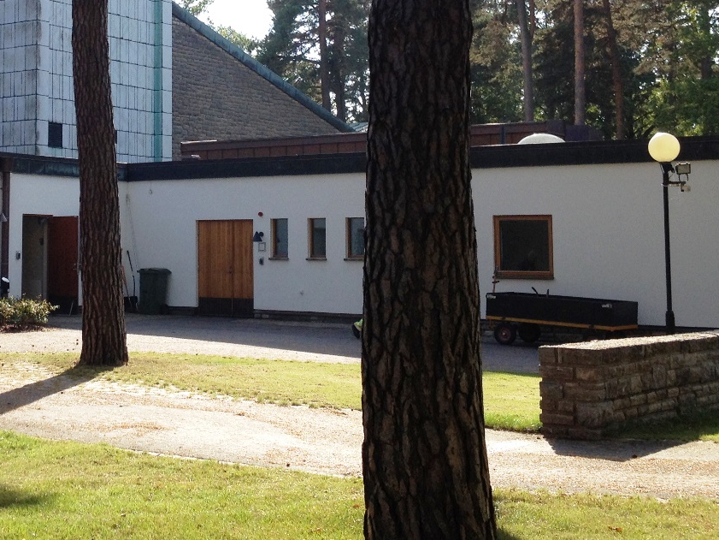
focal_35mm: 71
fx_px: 1475
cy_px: 128
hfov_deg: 26.8
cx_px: 131
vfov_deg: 20.5
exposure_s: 1/746
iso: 50
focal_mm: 4.28
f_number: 2.4
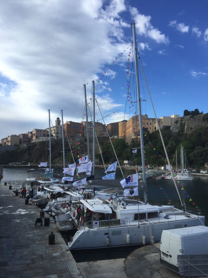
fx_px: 232
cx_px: 104
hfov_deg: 48.2
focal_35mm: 29
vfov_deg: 61.7
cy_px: 139
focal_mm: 4.15
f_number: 2.2
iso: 32
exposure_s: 1/1464
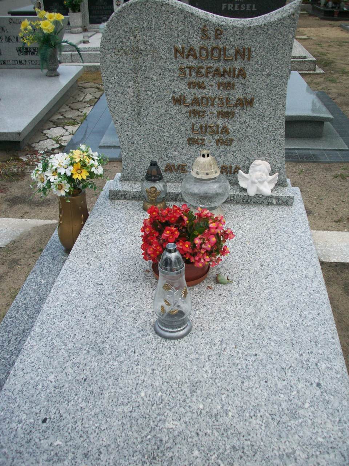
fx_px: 497
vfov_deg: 50.1
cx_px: 174
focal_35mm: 37
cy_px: 233
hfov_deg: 38.7
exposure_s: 1/262
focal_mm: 6.2
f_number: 5.6
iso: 80
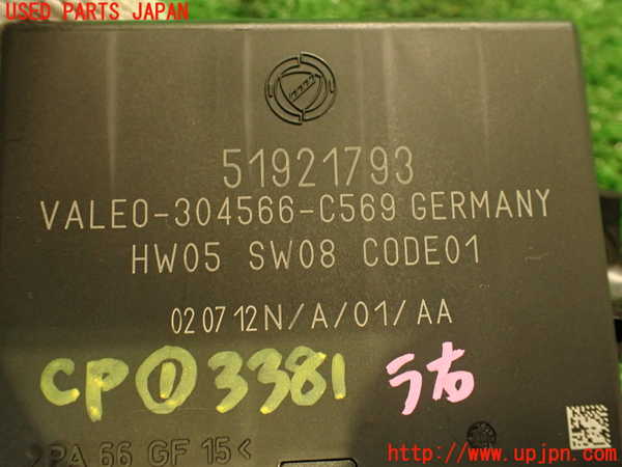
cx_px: 311
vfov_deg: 44.2
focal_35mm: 32
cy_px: 234
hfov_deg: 56.8
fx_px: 575
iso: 400
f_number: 2.4
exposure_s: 1/30
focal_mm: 5.79
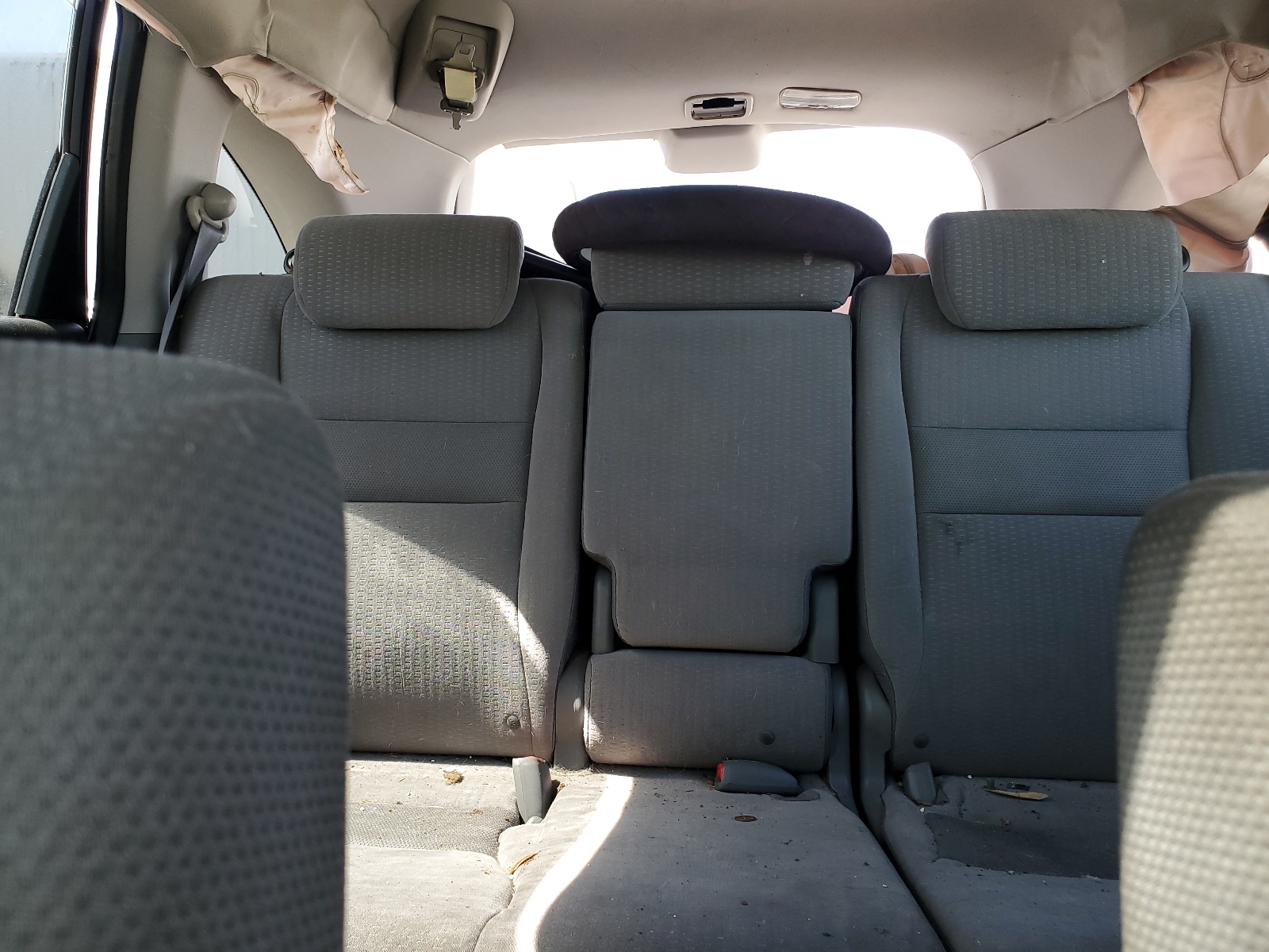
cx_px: 634
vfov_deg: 53.1
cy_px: 476
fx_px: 953
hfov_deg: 67.3
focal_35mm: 26
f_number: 1.5
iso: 60
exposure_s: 1/120
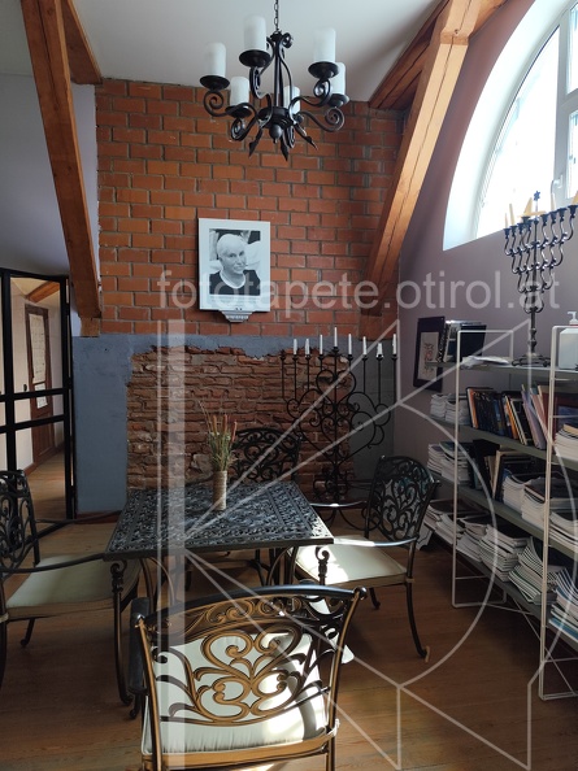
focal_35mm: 23
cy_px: 386
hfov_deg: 58.8
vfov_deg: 73.9
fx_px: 512
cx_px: 289
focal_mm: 6.19
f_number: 1.65
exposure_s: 1/100
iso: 80
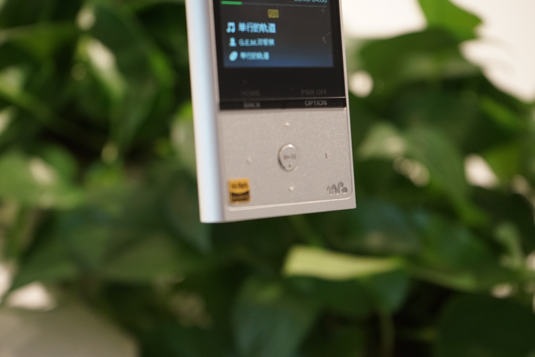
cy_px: 178
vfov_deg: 24.2
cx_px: 268
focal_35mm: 56
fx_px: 833
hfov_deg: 35.6
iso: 2500
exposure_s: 1/60
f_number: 5
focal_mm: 56
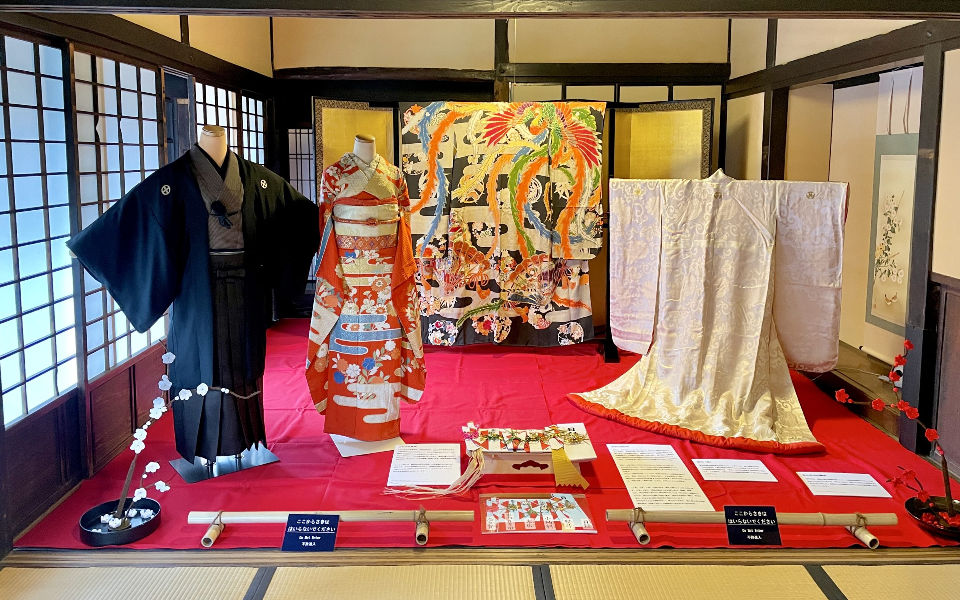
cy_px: 245
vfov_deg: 44.3
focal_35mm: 28
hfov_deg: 66.5
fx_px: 733
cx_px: 483
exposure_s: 1/60
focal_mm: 4.2
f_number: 1.6
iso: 320
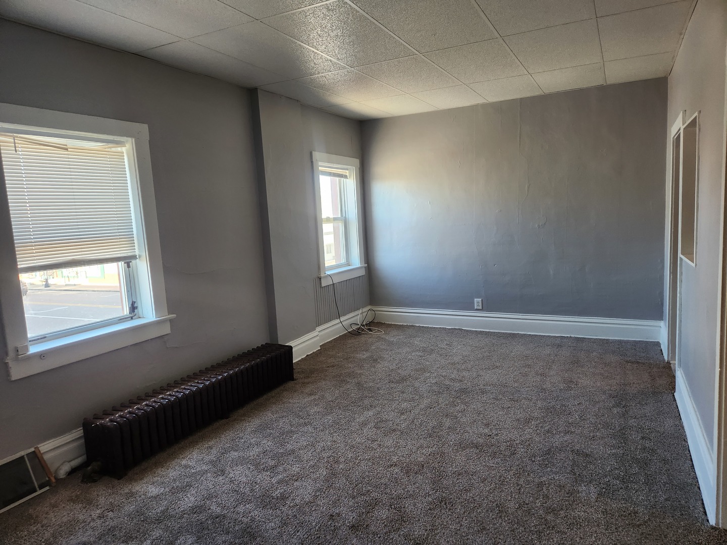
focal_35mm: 23
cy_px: 272
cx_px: 364
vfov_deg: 58.9
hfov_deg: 73.9
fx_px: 483
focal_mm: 5.4
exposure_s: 1/120
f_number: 1.8
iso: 160
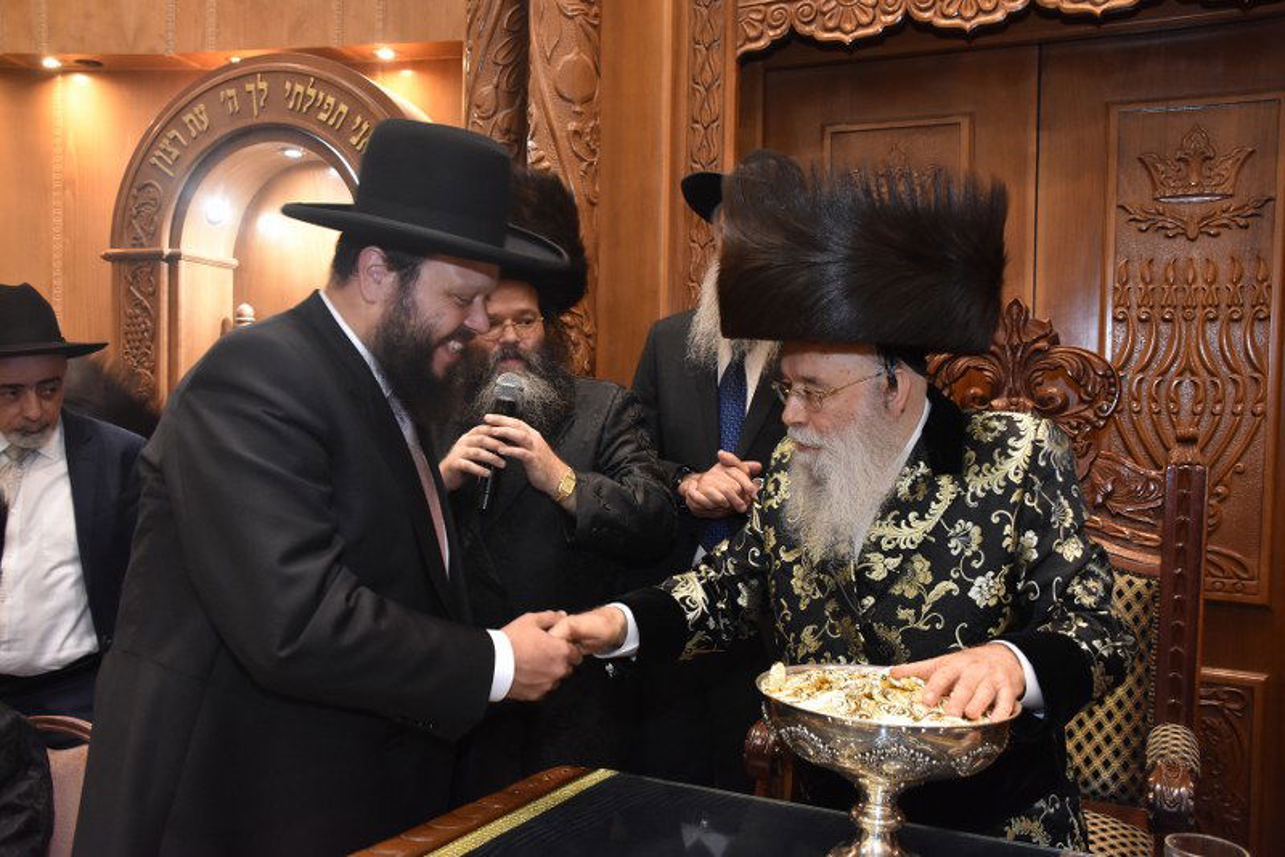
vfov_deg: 43.6
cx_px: 642
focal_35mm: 30
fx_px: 1071
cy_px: 428
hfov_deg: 61.9
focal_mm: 20
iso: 2000
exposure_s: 1/80
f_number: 5.6
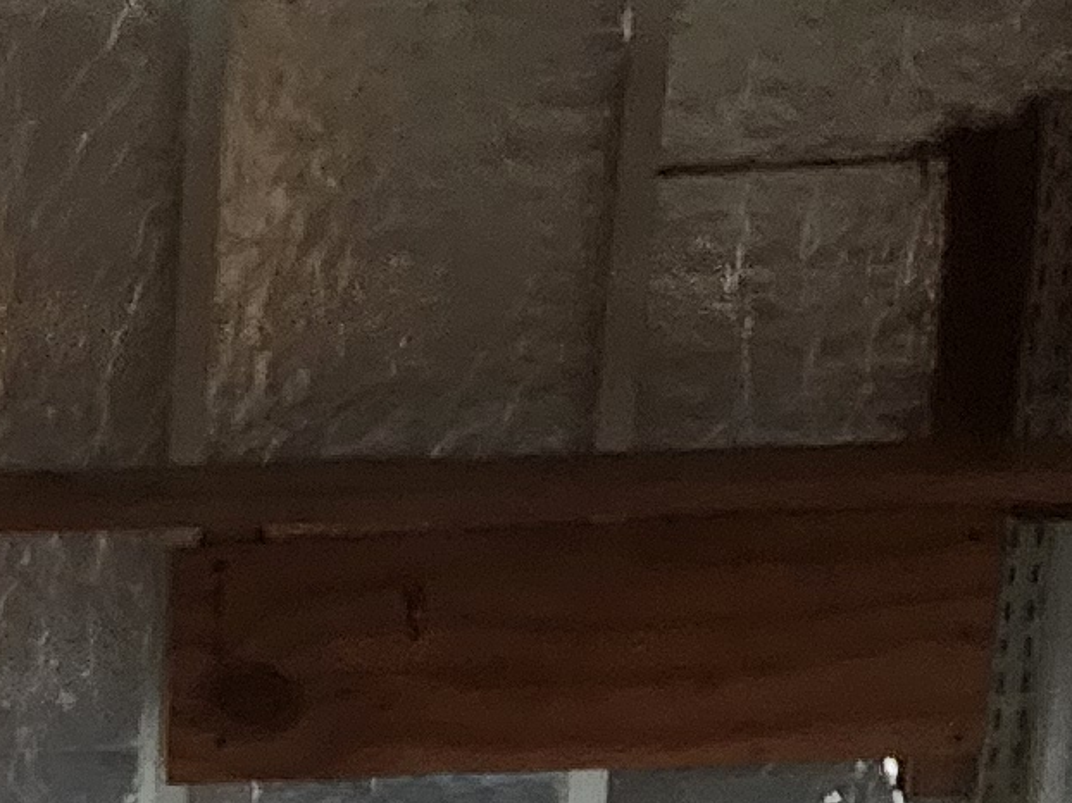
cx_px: -1069
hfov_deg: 11.9
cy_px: 1827
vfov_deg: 9.1
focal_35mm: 148
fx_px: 4582
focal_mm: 6.4
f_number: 1.8
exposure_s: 1/24
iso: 640
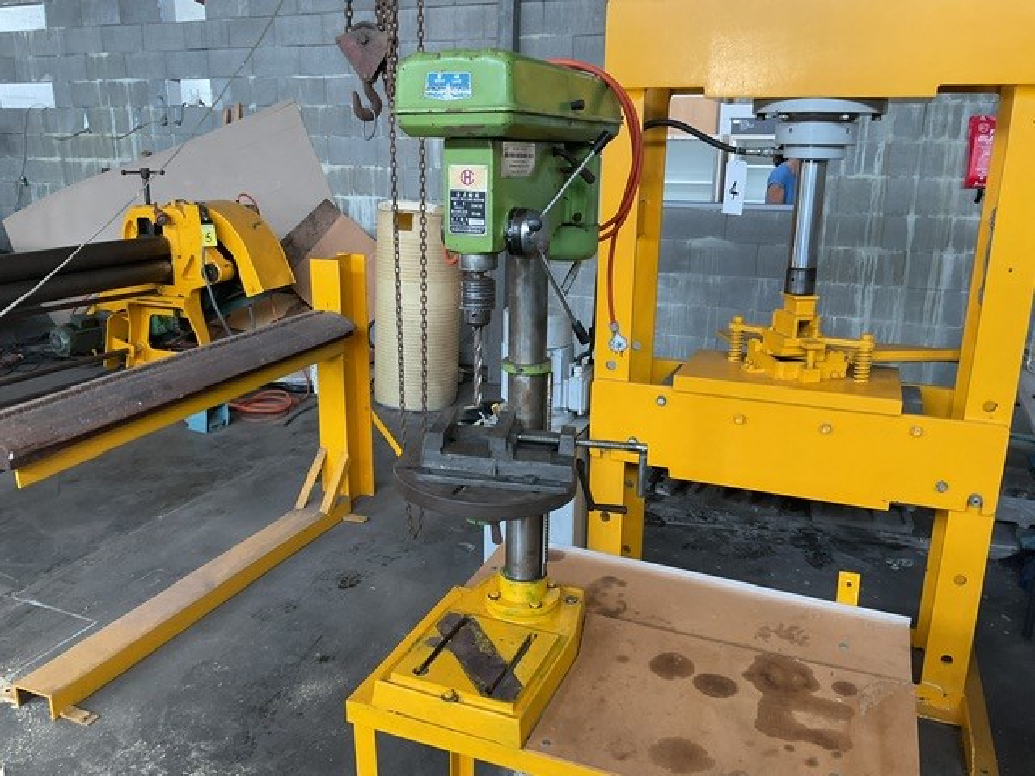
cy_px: 388
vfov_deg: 48.2
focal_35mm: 29
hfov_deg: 61.7
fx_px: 867
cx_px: 518
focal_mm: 3
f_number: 1.8
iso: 64
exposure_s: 1/50
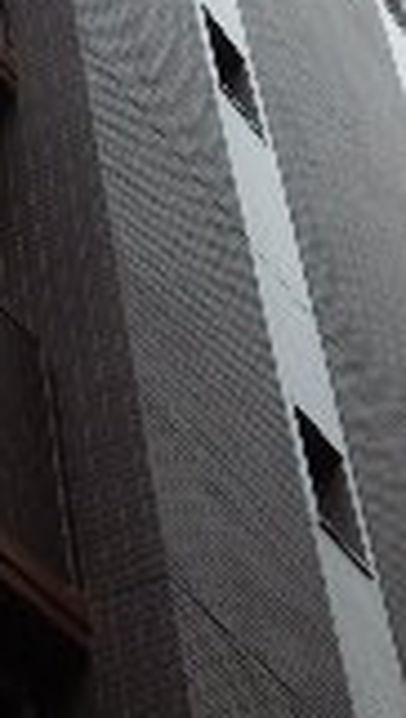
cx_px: -85
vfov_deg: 19.1
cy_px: -27
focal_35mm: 108
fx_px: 2059
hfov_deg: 11.0
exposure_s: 1/400
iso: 125
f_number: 3.7
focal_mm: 4.5
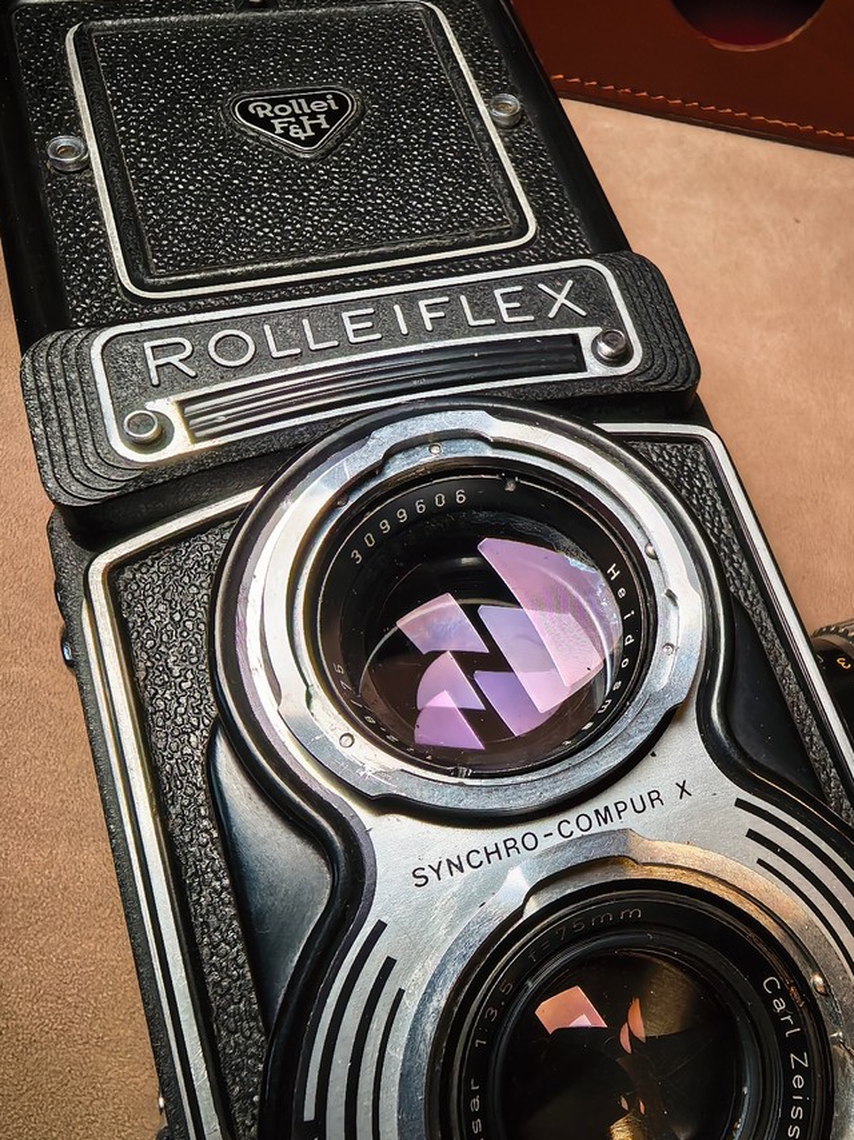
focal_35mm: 30
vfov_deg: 59.9
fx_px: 987
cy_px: 613
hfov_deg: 46.7
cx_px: 464
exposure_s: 1/182
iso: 100
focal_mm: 1.95
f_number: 2.2
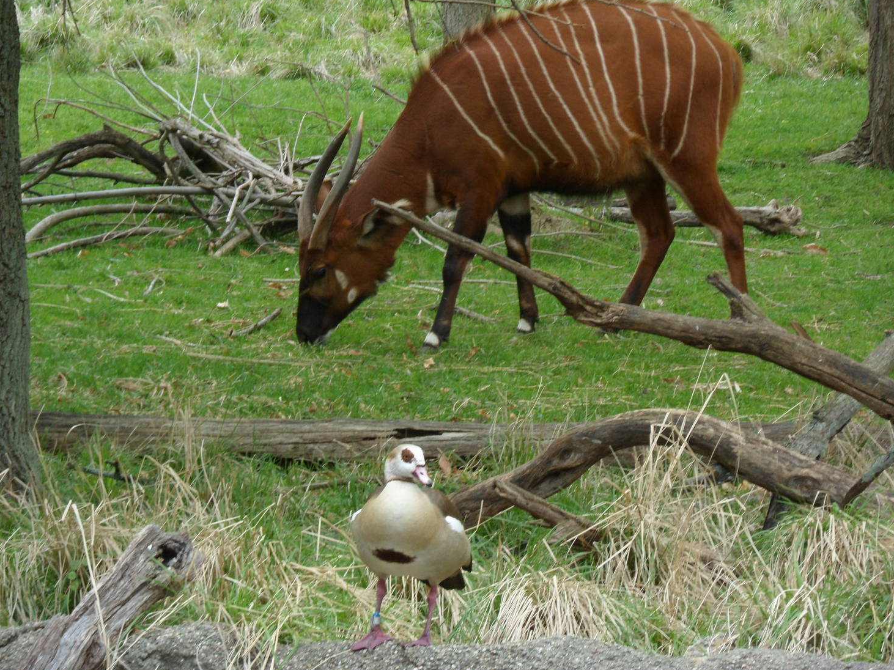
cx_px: 459
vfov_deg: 6.8
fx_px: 5681
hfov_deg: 9.0
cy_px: 312
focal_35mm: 220
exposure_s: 1/60
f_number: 5.6
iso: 100
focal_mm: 36.2
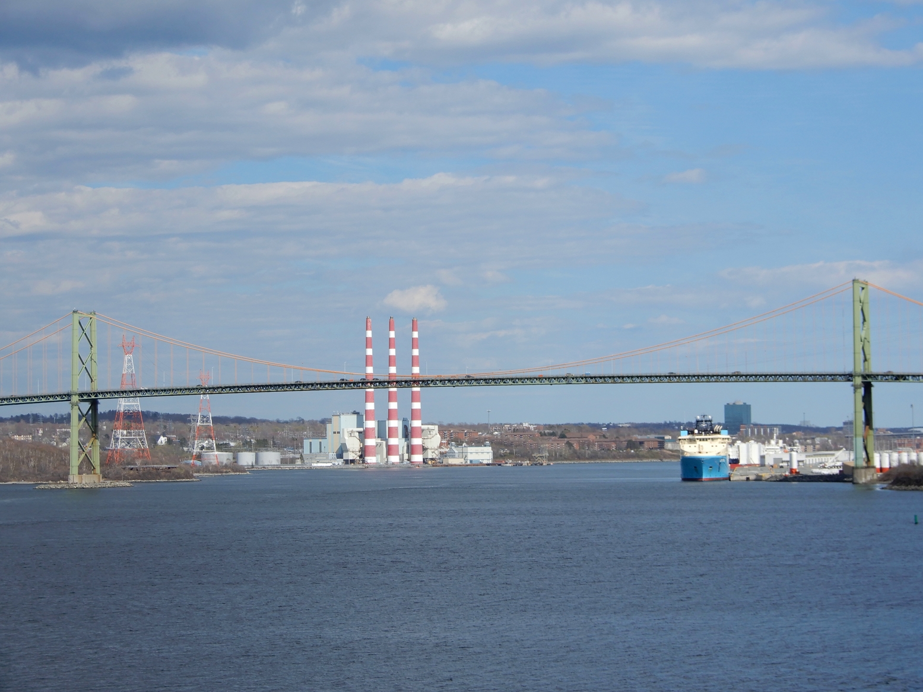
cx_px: 462
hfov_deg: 23.0
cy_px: 346
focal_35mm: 85
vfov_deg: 17.4
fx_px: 2266
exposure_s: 1/800
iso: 80
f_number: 5
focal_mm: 15.2
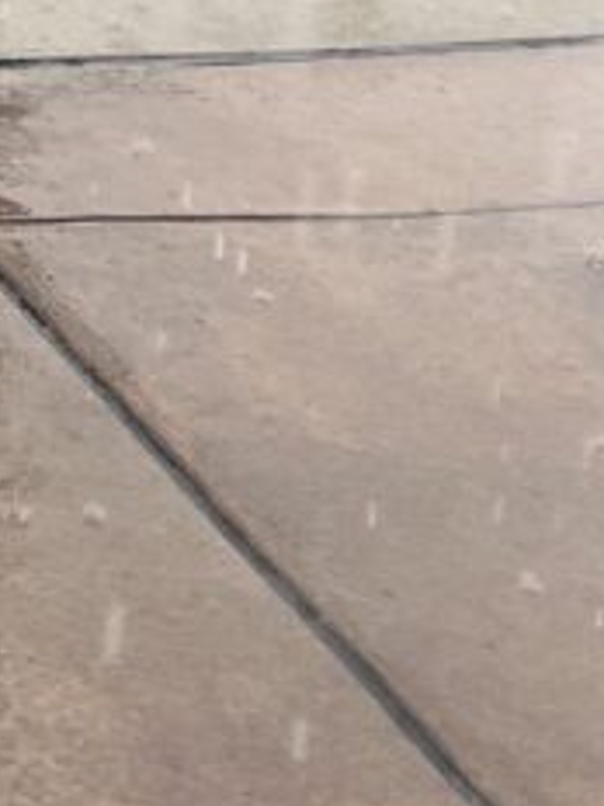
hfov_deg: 11.3
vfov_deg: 14.4
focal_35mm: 115
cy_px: -792
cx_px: -694
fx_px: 2675
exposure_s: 1/346
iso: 50
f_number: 1.5
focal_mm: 5.7
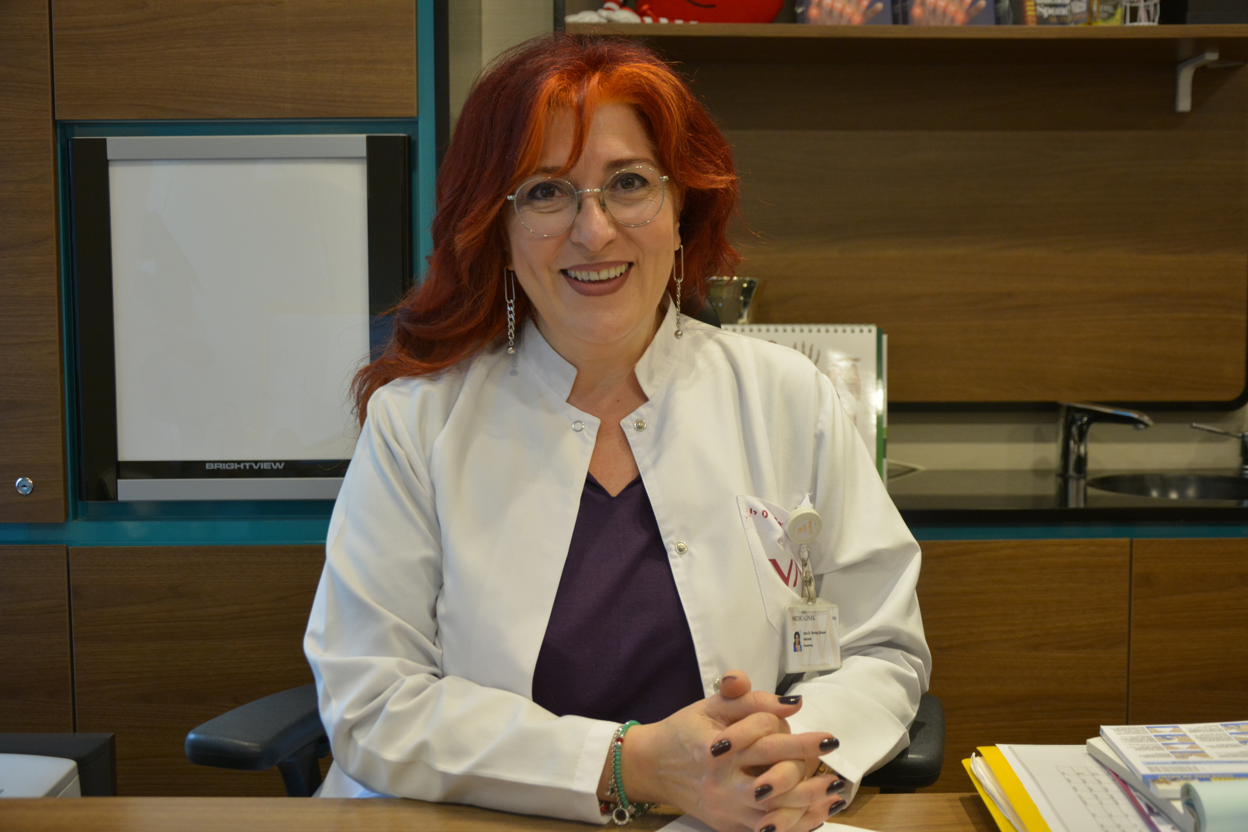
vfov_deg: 31.9
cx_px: 624
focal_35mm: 42
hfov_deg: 46.4
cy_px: 416
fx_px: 1456
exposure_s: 1/50
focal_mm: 28
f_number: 4
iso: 800
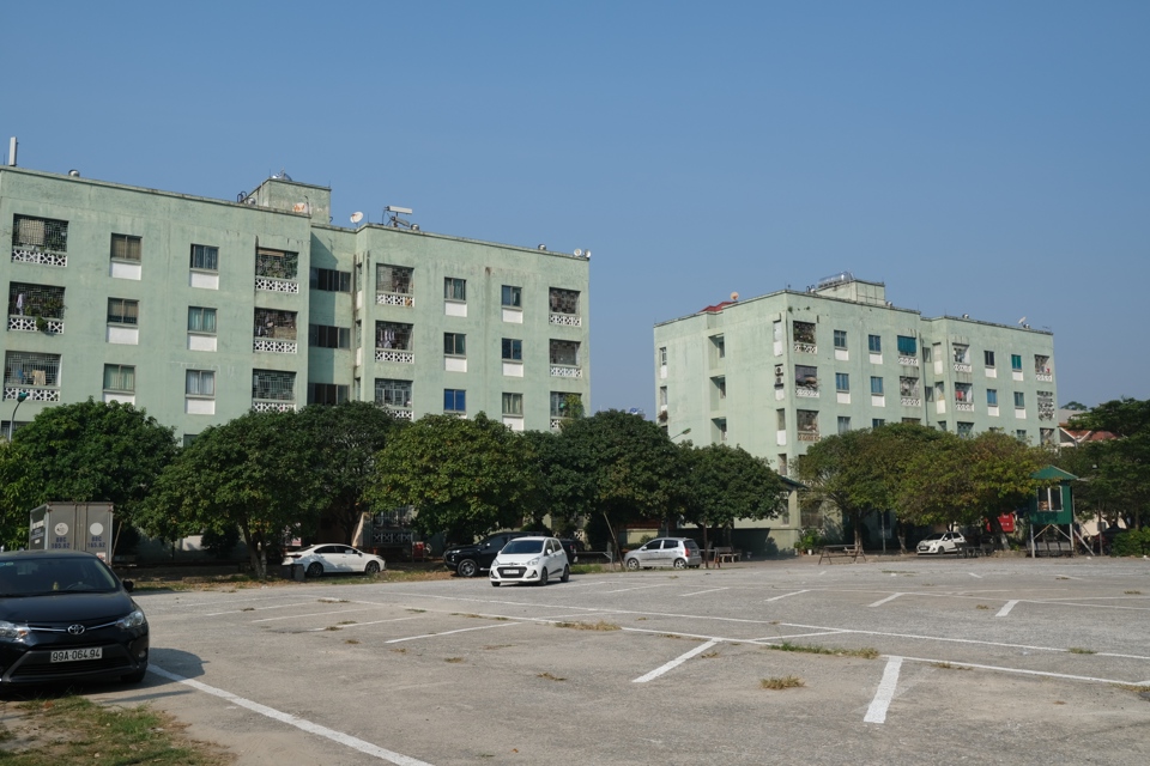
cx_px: 575
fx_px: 1118
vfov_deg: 37.9
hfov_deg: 54.4
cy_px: 383
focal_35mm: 35
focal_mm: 23
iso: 160
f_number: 6.4
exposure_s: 1/750
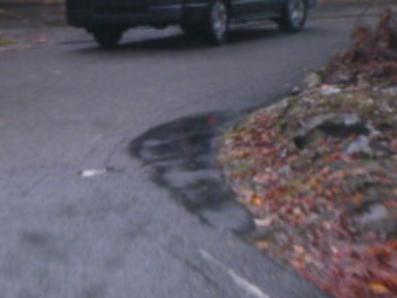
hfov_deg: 10.3
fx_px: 2192
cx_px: 239
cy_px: 26
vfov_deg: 7.8
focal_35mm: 191
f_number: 3.7
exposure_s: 1/45.1
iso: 117
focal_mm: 12
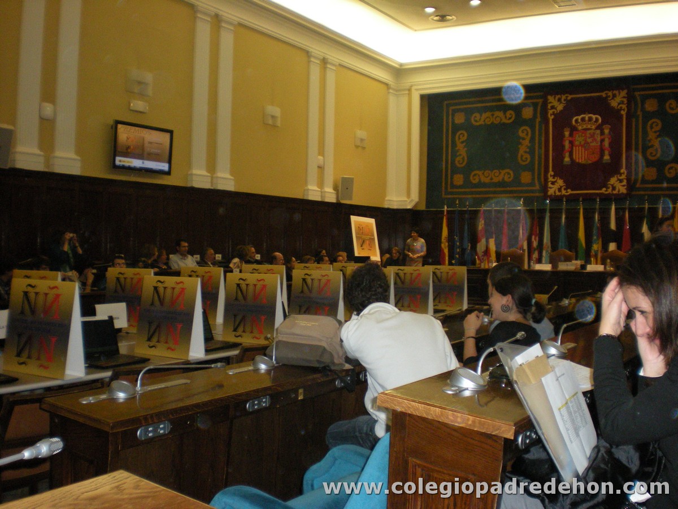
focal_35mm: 38
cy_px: 254
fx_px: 744
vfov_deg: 37.7
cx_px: 339
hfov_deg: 49.0
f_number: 3.1
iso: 312
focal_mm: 6.3
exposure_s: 1/60
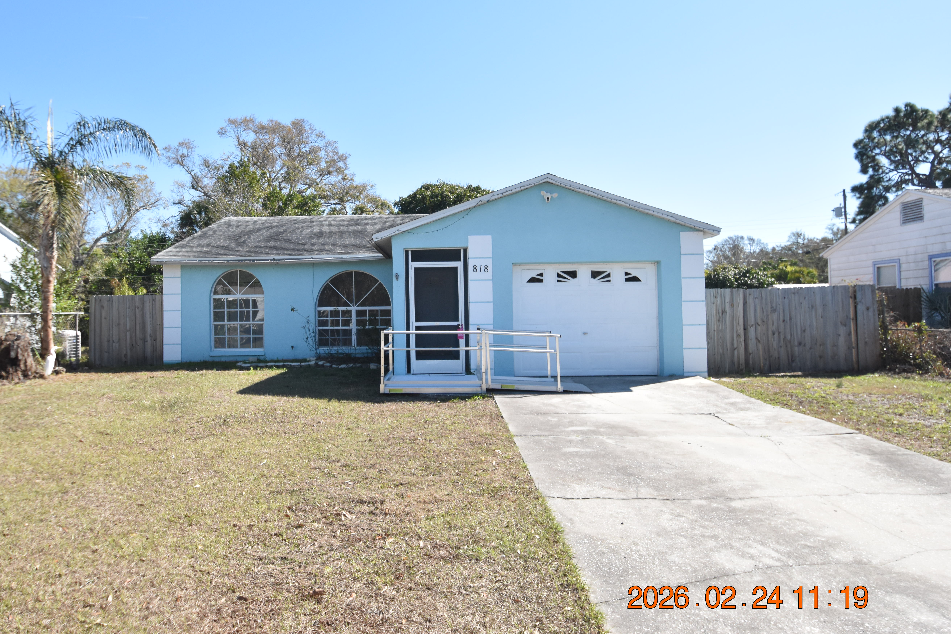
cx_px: 427
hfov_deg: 73.5
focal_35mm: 24
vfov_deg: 53.1
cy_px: 290
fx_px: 634
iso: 800
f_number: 3.8
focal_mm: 14
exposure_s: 1/4000
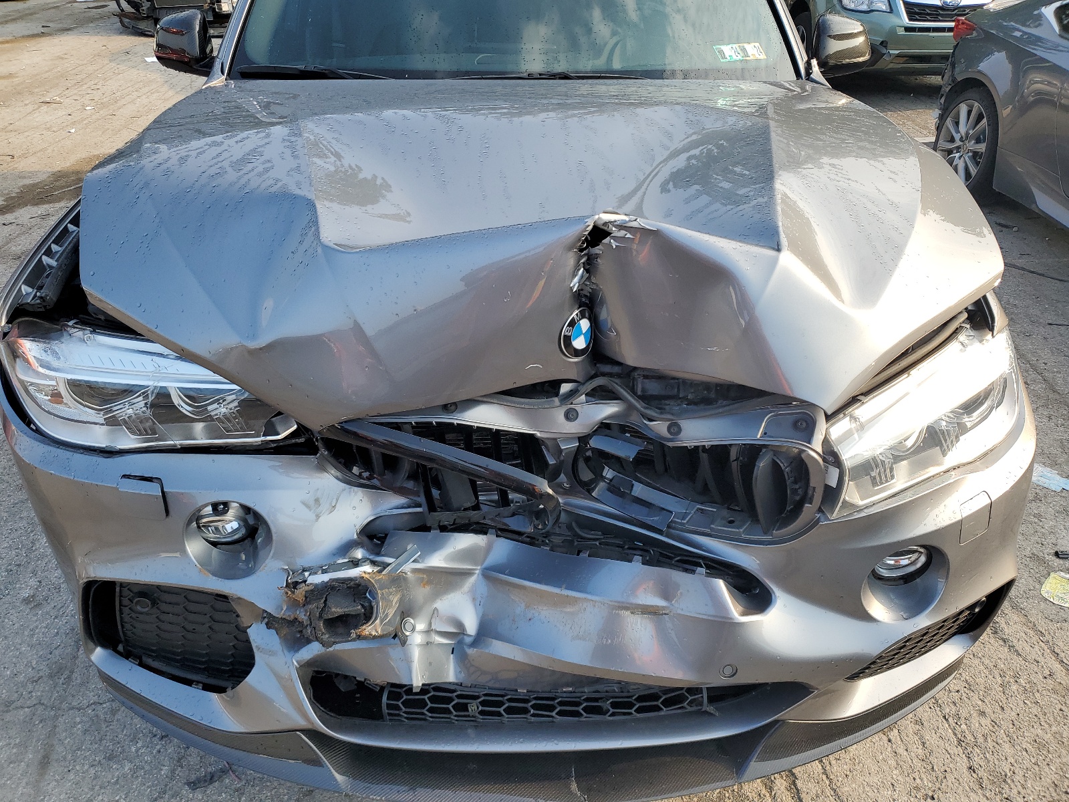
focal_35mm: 26
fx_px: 803
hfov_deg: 67.3
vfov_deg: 53.1
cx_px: 534
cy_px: 401
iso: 50
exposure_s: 1/833
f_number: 1.5
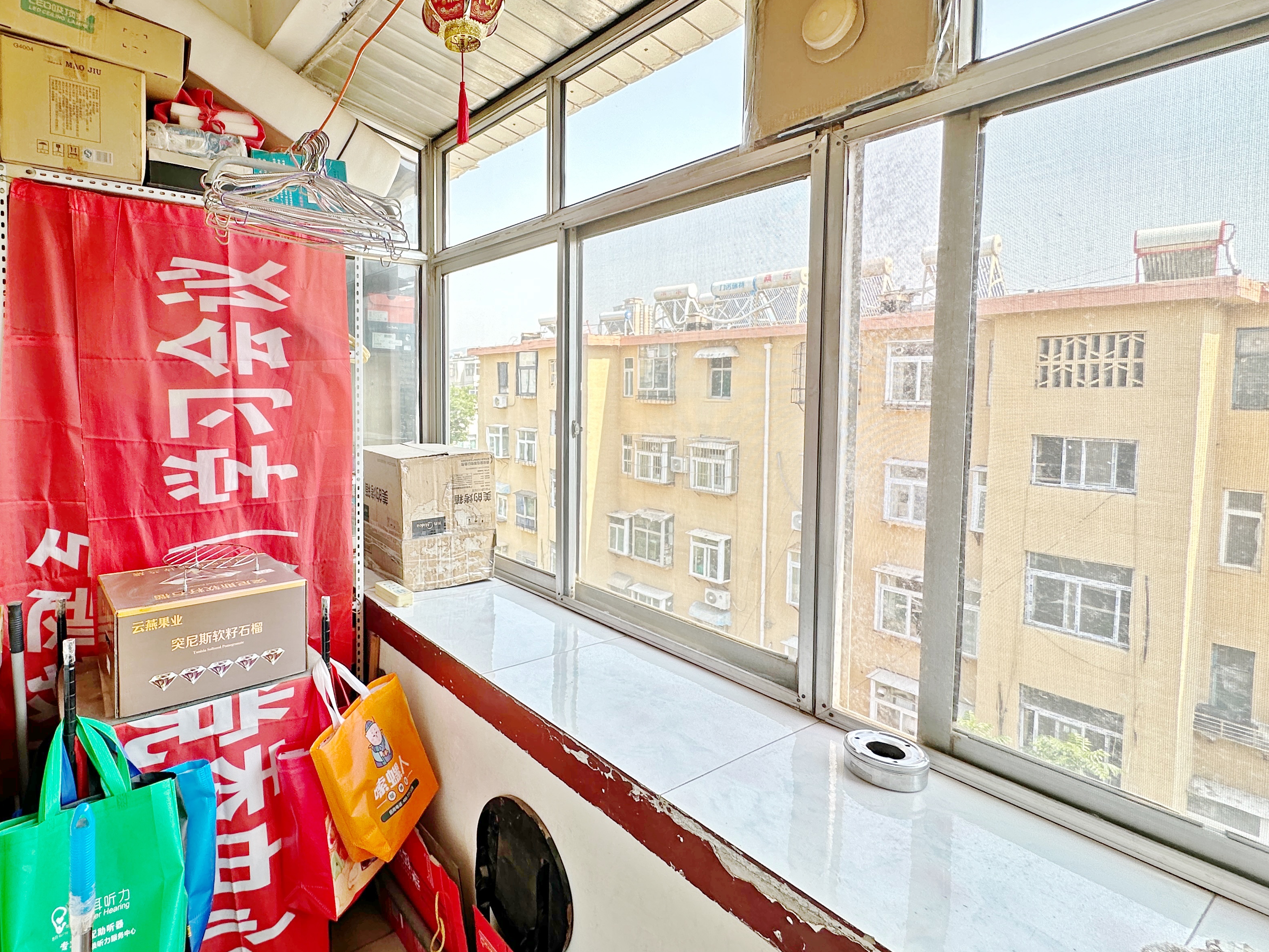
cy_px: 419
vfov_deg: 71.3
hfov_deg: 85.7
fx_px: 660
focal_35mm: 18
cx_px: 463
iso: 40
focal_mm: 2.22
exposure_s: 1/155
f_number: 2.2
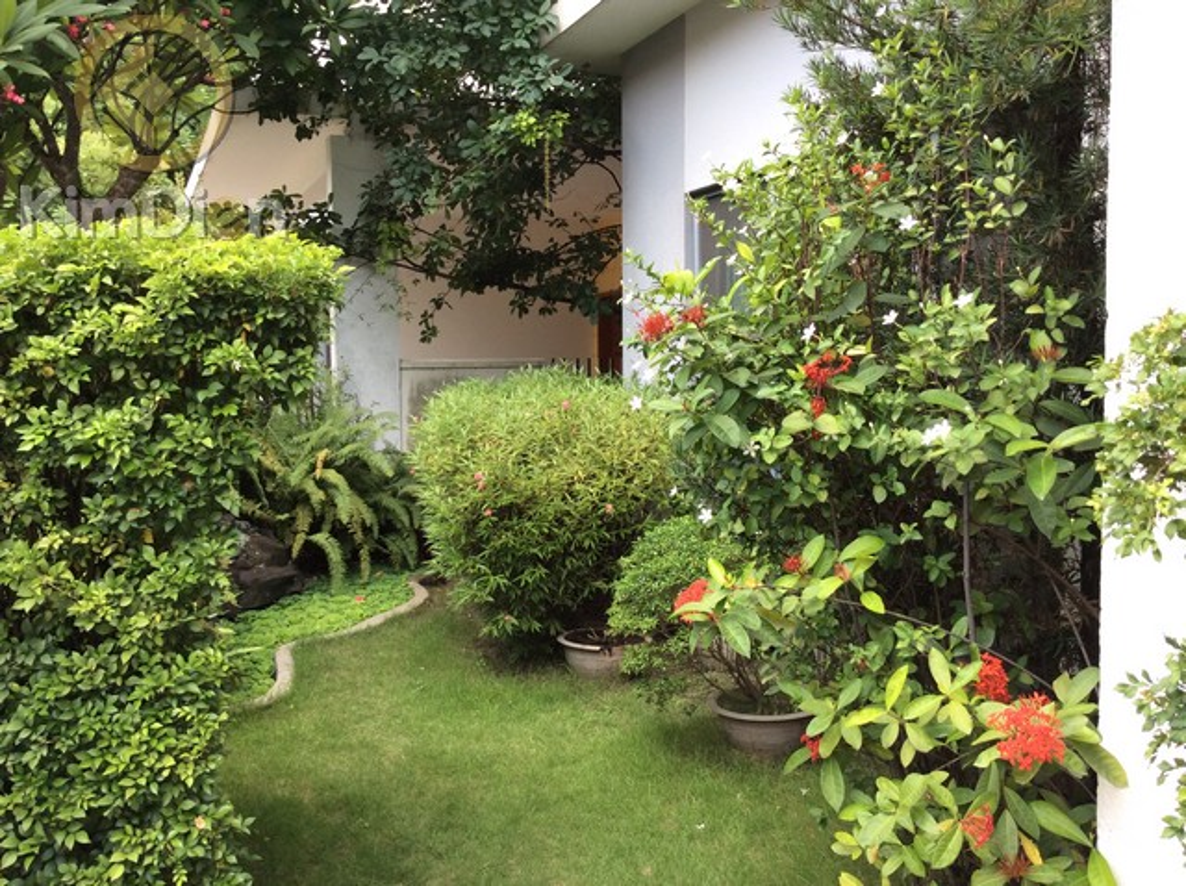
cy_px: 443
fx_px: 1095
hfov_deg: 56.9
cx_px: 593
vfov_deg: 44.1
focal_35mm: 32
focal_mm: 3.3
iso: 32
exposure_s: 1/113
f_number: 2.4
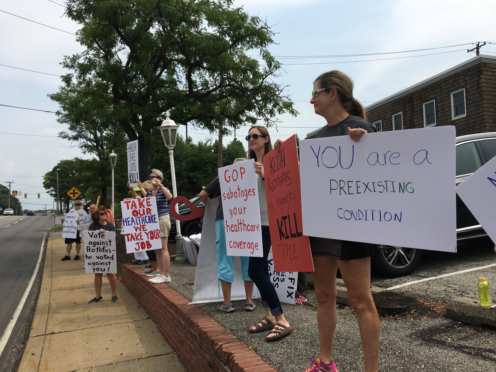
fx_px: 416
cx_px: 248
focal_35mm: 29
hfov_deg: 61.7
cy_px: 186
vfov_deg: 48.2
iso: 25
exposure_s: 1/1832
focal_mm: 4.15
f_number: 2.2
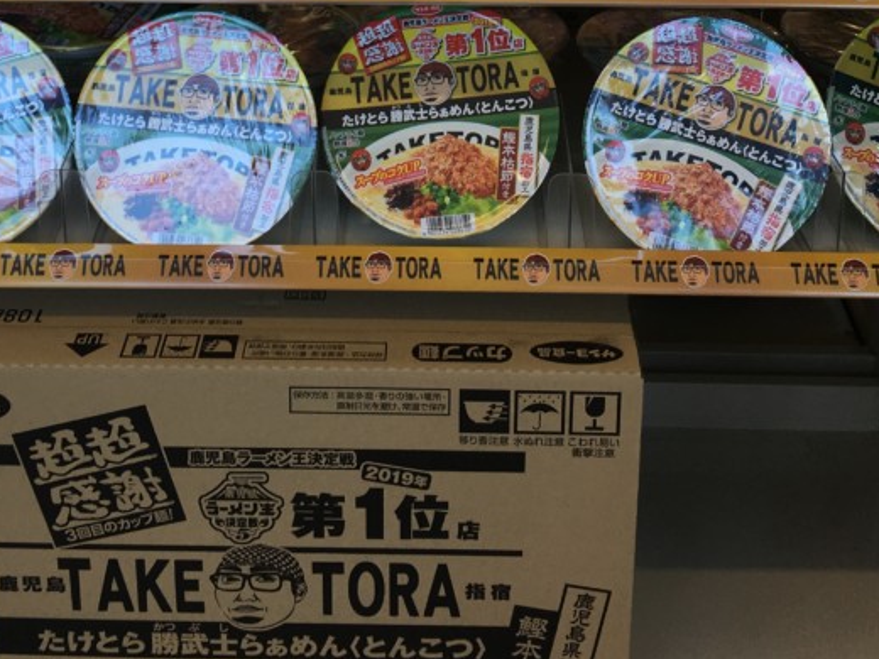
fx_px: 1397
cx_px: 424
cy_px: -128
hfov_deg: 34.9
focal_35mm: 55
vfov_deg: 24.2
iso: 25
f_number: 2.2
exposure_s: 1/60
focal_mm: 4.15
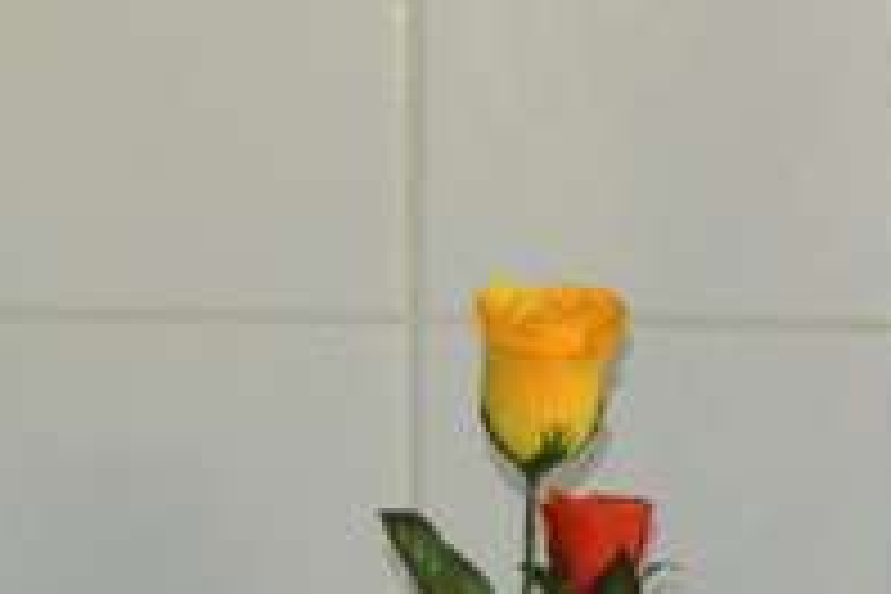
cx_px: 2012
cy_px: 558
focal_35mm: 302
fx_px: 7486
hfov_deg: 6.5
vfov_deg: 4.5
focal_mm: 29
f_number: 4.5
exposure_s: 1/60
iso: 2200
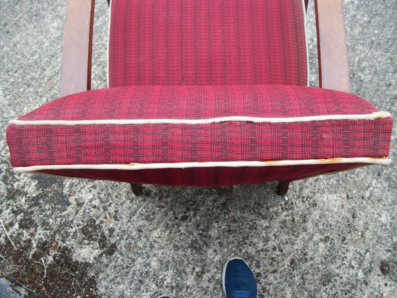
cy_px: 149
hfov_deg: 56.8
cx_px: 198
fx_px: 367
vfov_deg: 44.2
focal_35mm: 32
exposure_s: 1/80
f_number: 2.9
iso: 80
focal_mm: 5.7
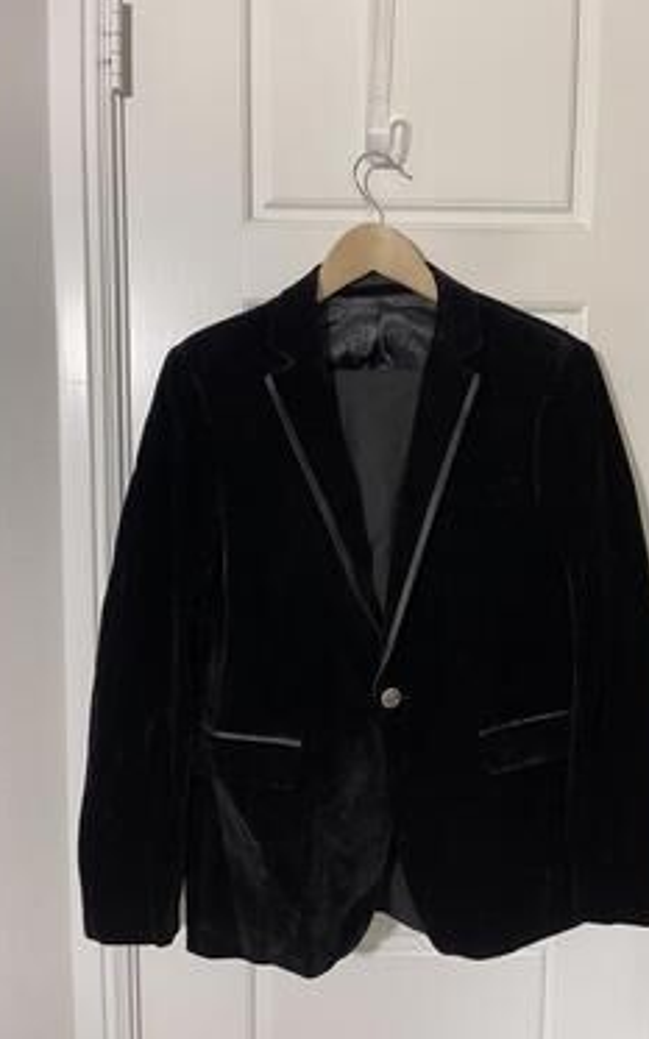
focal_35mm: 27
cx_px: 365
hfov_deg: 45.9
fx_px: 764
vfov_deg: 68.4
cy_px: 524
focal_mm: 5.1
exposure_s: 1/60
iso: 125
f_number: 1.6
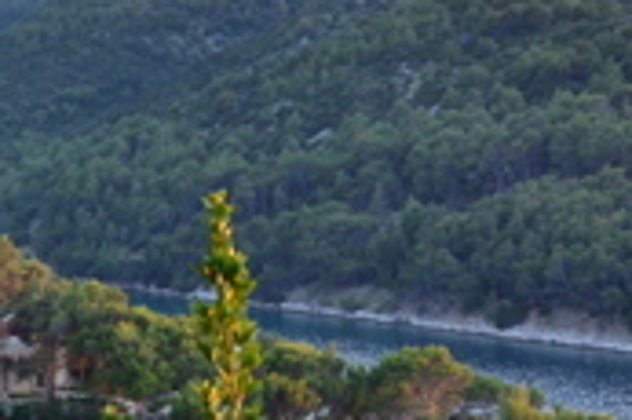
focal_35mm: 153
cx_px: -124
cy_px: 128
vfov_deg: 8.9
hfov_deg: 13.1
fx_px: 2683
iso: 400
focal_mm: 22
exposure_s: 1/50
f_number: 8
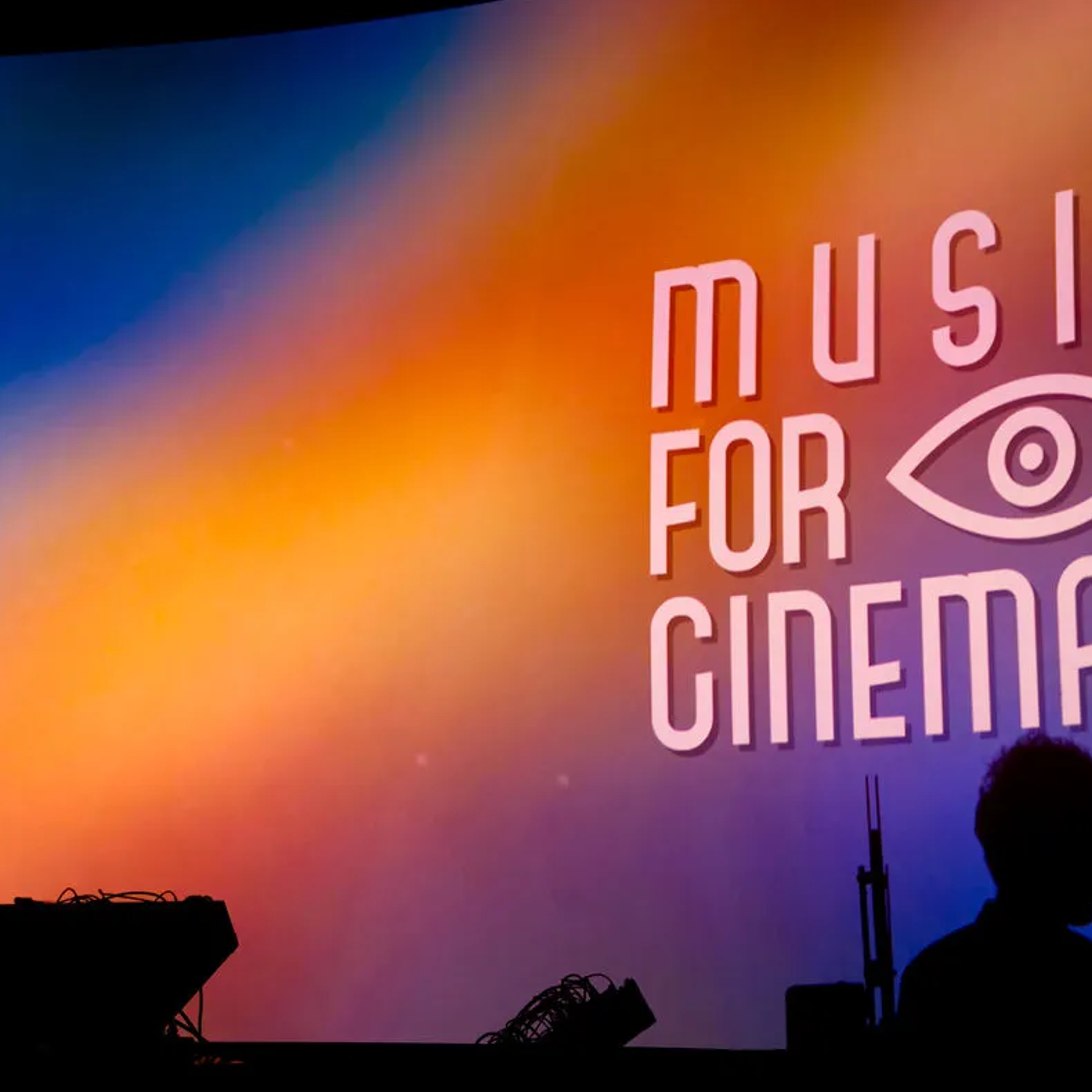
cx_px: 751
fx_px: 2070
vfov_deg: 29.6
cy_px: 546
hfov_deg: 29.3
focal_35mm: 58
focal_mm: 30
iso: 100
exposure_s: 1/80
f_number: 1.8
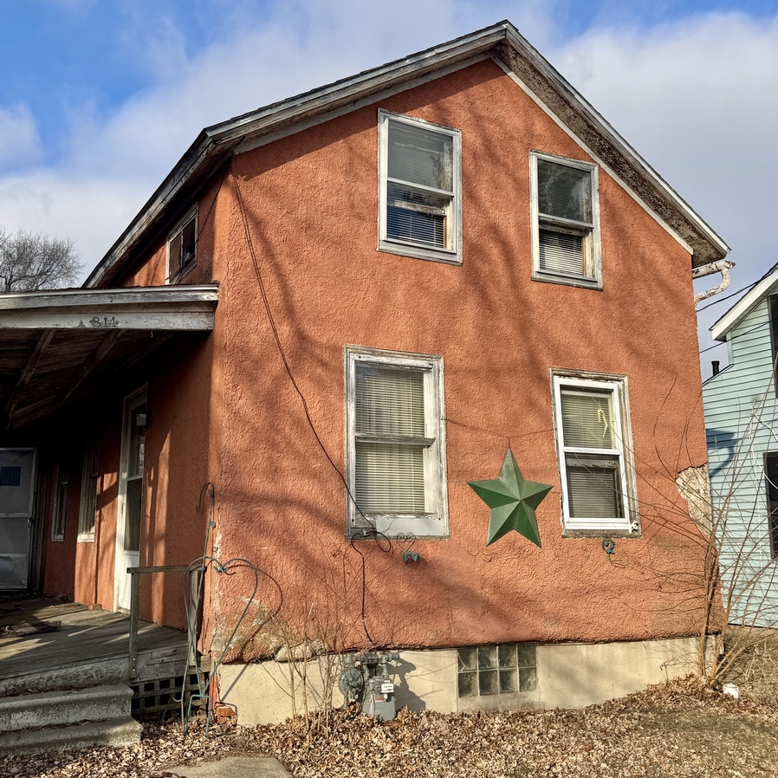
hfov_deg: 48.4
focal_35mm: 34
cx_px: 369
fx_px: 865
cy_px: 369
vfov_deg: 48.4
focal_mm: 6.76
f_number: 1.78
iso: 80
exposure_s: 1/3413
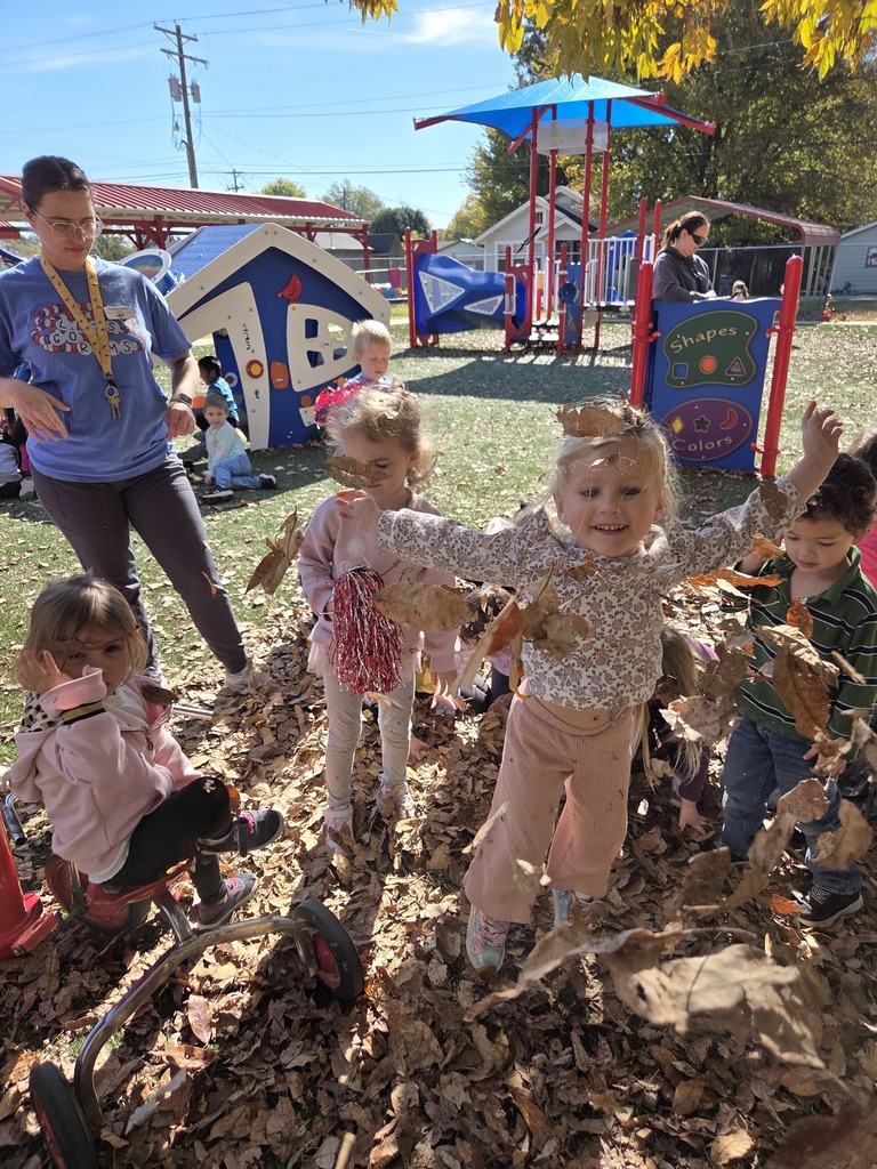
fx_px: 777
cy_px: 584
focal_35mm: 23
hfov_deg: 58.9
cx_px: 438
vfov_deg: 73.9
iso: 80
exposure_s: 1/3220
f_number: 1.8
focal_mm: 5.4
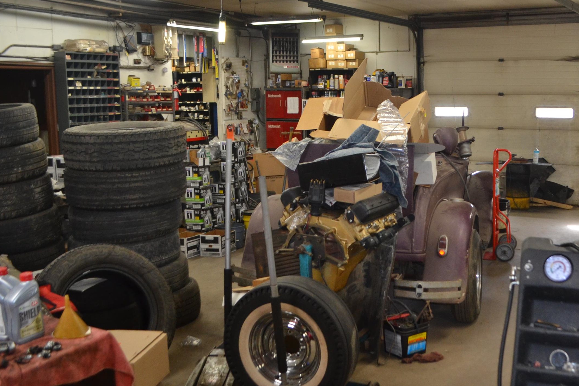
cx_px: 417
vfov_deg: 34.2
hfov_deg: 48.1
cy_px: 170
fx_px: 627
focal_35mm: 39
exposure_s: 1/60
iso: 800
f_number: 3.5
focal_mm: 18
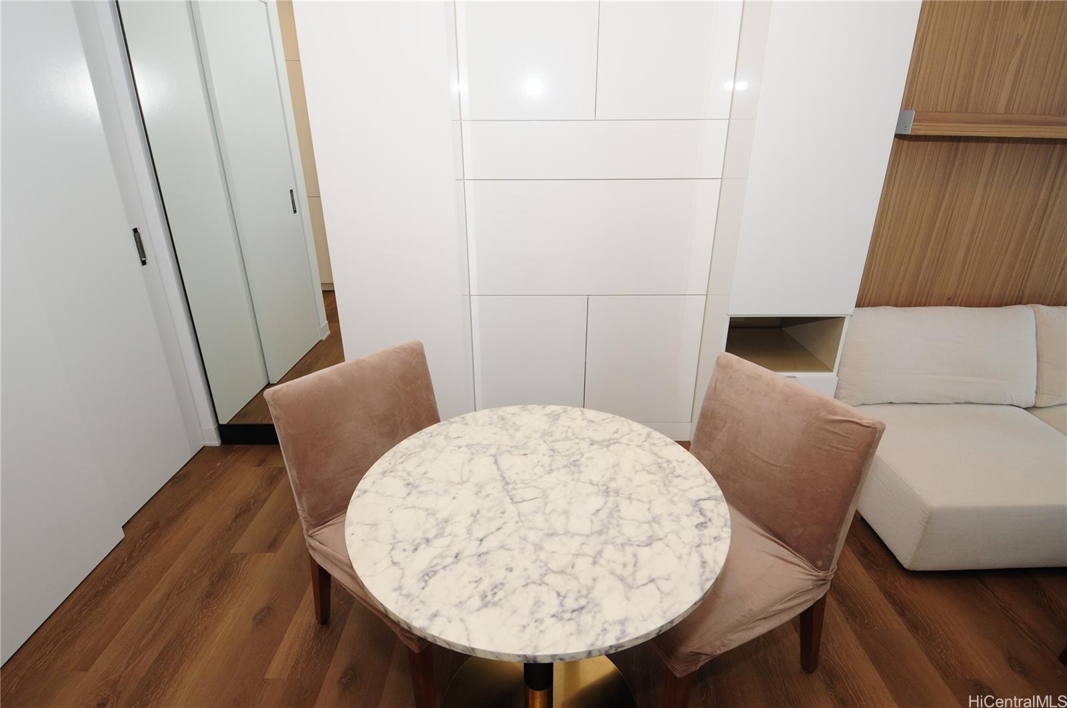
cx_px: 534
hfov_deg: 90.1
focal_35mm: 18
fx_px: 533
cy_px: 354
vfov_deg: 67.2
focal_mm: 12
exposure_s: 1/60
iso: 400
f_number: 8
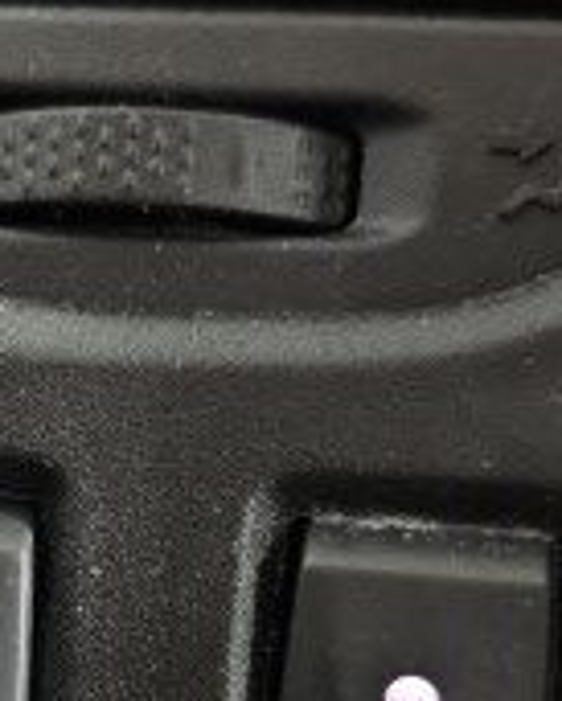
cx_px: -12
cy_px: 607
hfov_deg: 17.8
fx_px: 1745
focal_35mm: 84
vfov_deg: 22.3
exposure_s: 1/17
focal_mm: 6.3
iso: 2500
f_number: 1.7
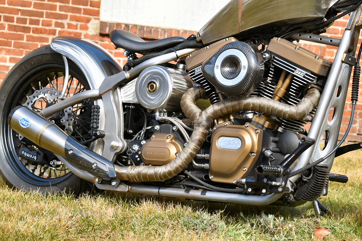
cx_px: 181
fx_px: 830
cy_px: 120
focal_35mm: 82
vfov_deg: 16.6
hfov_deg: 24.6
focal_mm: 55
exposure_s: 1/250
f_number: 6.3
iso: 200
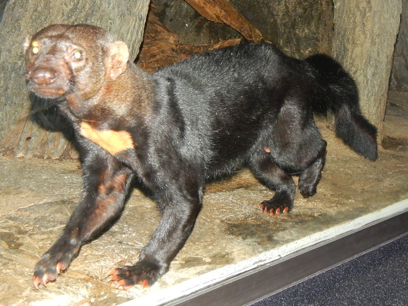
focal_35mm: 49
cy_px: 153
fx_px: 578
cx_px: 204
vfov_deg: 29.7
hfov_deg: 38.9
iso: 500
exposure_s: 1/30
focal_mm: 8.6
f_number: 3.7
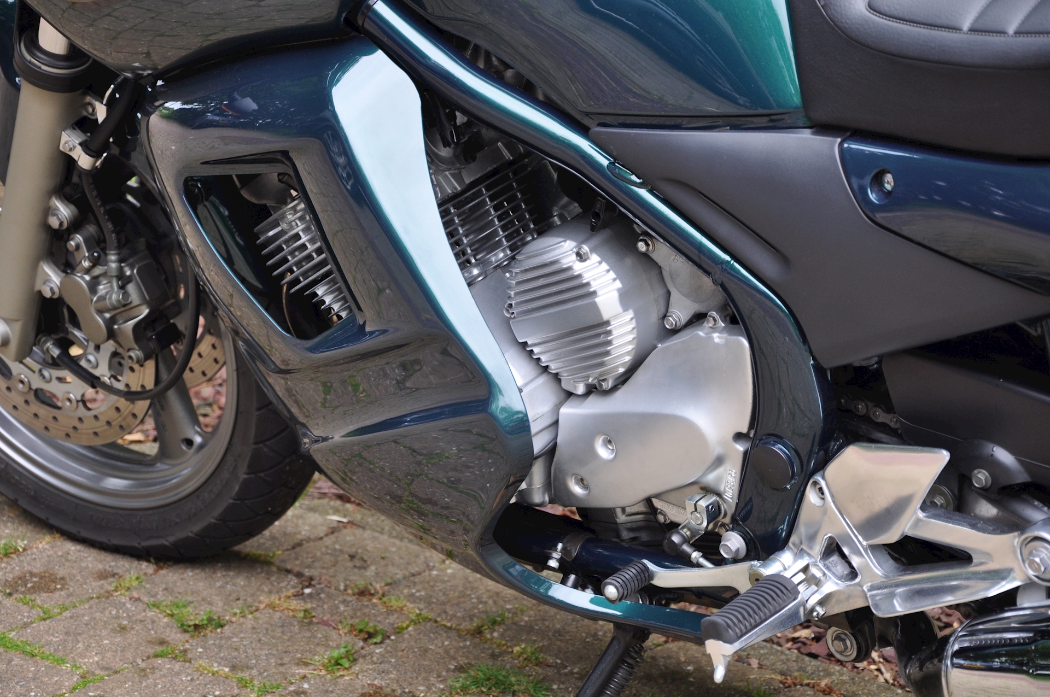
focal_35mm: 112
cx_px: 525
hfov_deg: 18.2
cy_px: 348
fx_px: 3277
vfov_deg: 12.1
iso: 400
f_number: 5.3
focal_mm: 75
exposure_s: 1/100
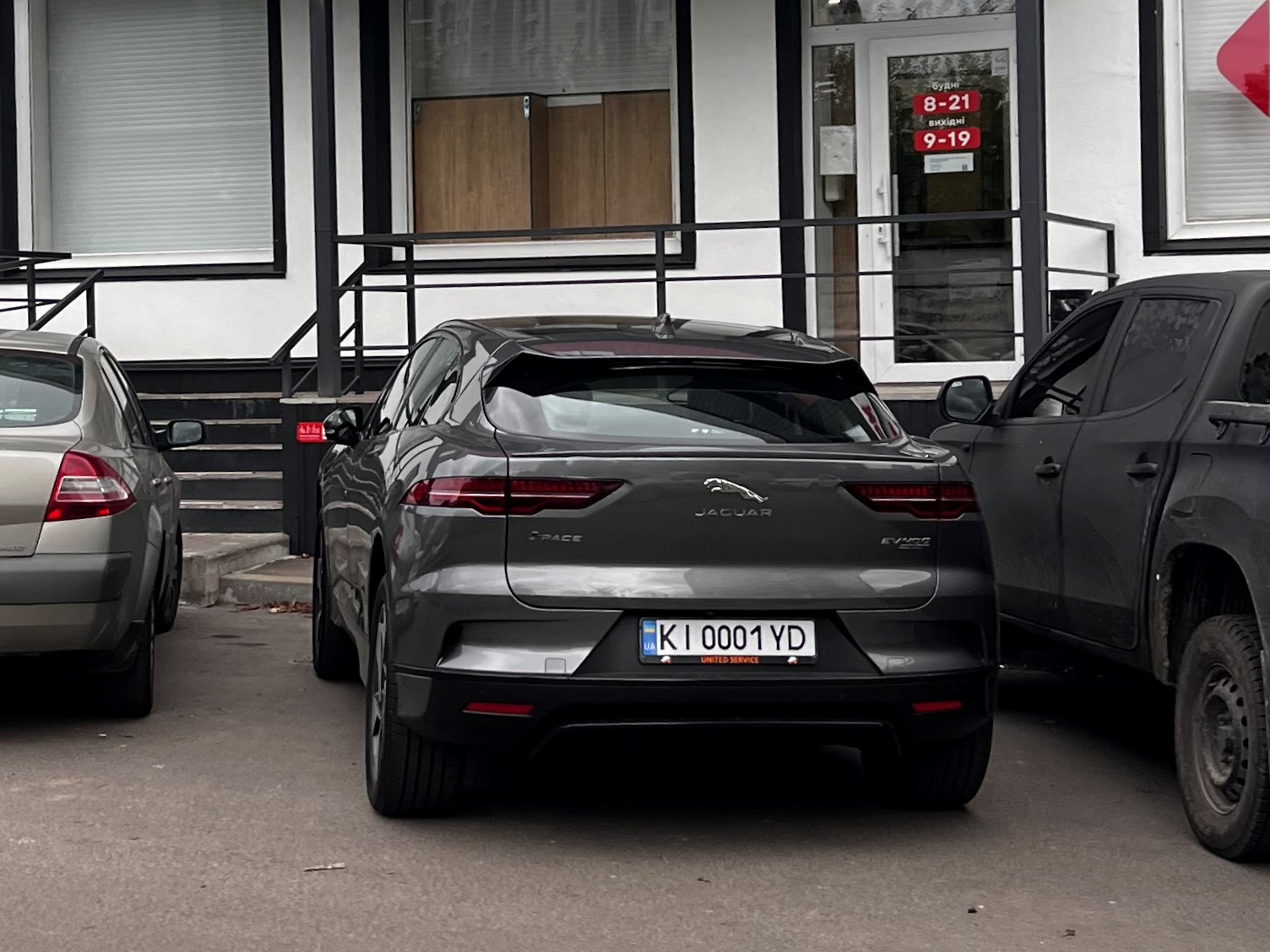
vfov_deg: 53.1
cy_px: 476
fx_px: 954
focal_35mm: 26
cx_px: 635
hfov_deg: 67.3
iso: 50
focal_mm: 5.7
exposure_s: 1/458
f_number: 1.5
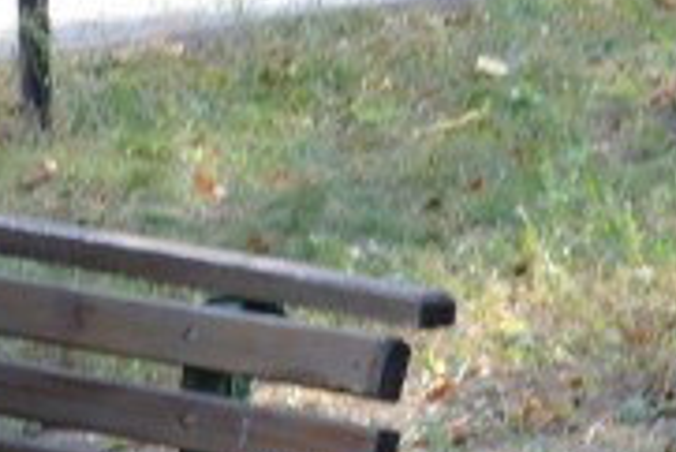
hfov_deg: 9.4
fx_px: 3815
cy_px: 784
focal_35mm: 203
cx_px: 1382
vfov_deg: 6.6
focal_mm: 30
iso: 200
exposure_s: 1/25
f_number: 6.3
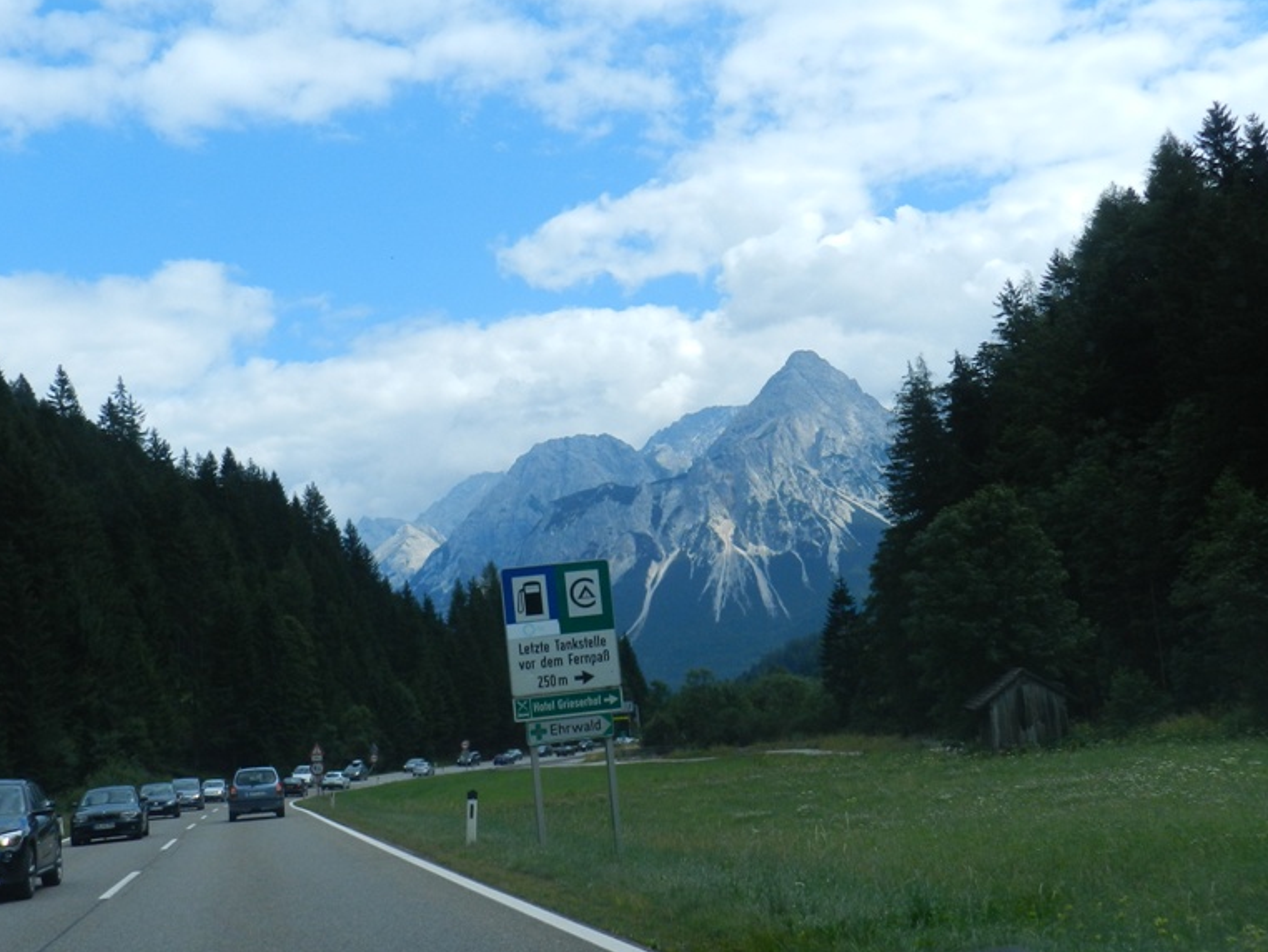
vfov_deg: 33.6
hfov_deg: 43.8
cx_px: 619
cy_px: 473
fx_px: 1576
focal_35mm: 43
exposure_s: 1/1250
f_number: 3.7
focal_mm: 5.6
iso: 160
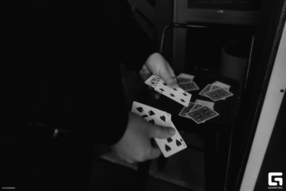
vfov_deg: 46.4
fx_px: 222
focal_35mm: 28
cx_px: 143
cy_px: 96
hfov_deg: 65.5
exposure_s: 1/125
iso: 1000
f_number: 2.5
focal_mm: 28
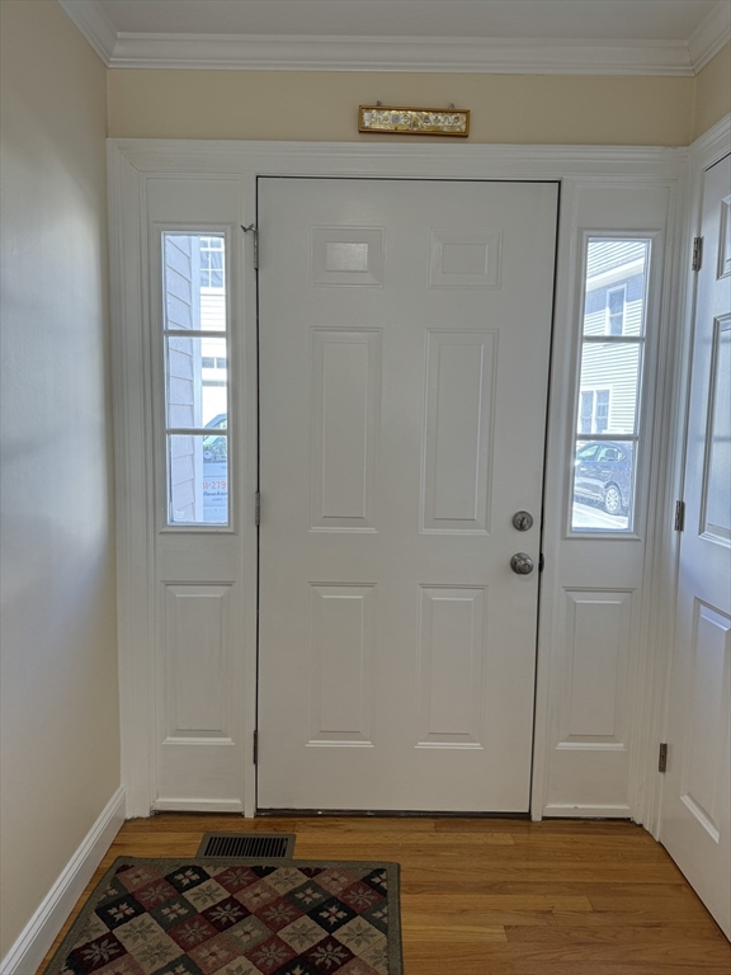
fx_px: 676
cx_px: 366
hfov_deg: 56.8
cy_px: 488
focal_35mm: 24
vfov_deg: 71.6
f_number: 1.78
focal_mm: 6.76
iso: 80
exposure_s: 1/164
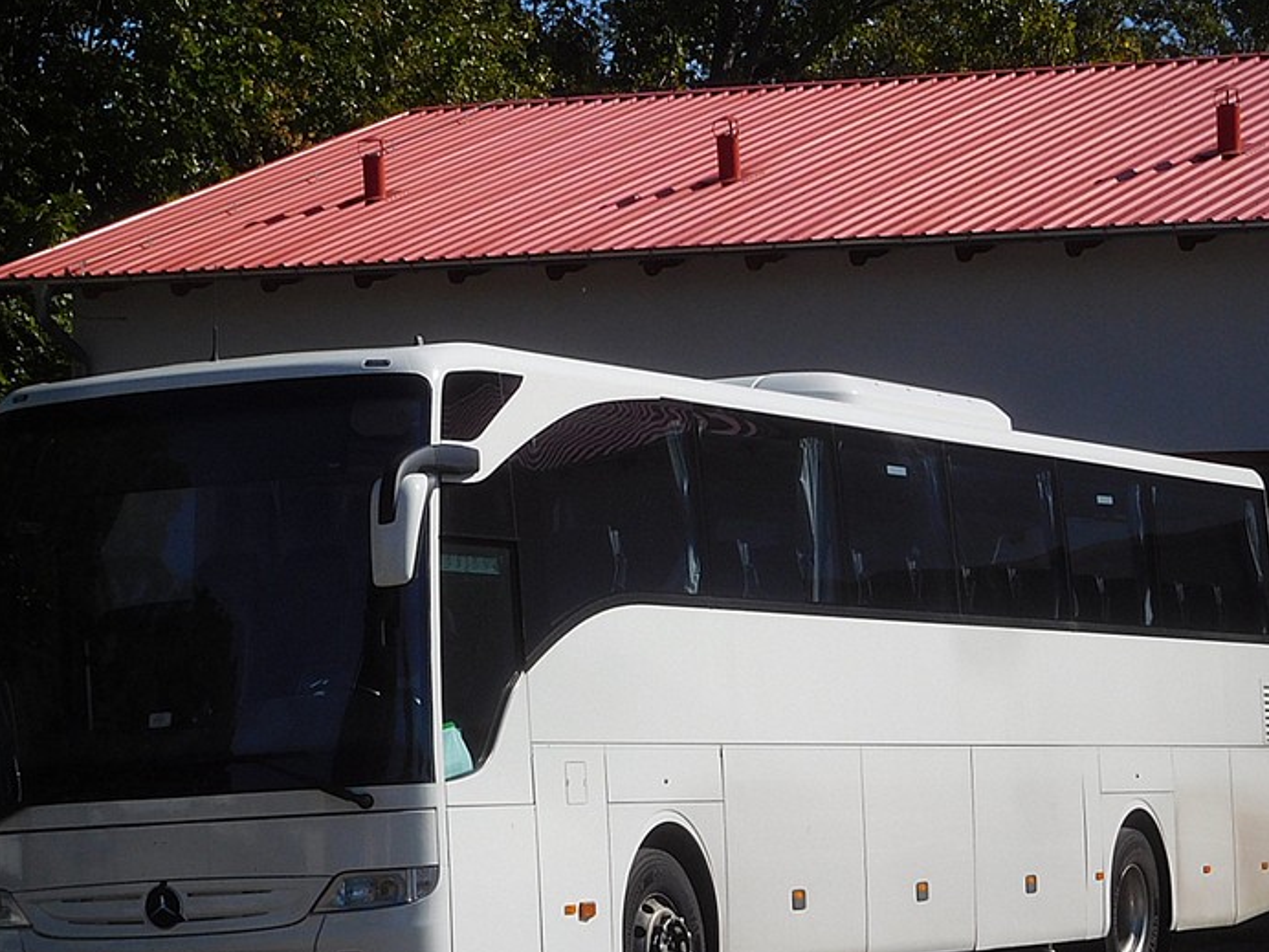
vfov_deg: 11.4
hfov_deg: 15.2
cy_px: 601
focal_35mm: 130
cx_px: 583
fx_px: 4766
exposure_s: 1/1250
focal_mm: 17.8
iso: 125
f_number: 4.8
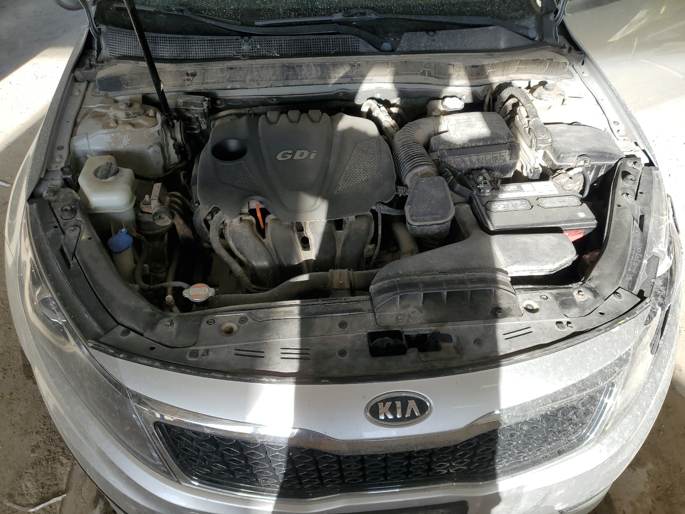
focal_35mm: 26
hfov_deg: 67.3
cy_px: 257
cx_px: 342
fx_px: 515
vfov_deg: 53.1
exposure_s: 1/500
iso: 50
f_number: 1.5
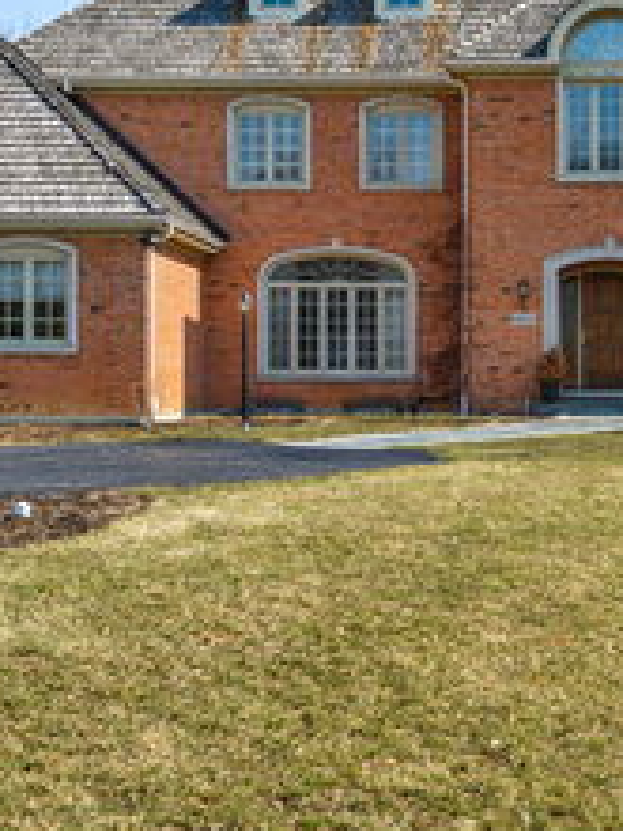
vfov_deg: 28.6
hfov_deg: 21.8
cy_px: 230
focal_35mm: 67
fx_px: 1608
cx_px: 423
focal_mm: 20
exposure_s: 1/160
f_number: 9
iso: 100
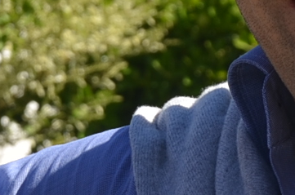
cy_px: 64
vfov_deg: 3.2
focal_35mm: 430
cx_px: -29
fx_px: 3516
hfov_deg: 4.8
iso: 100
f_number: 8
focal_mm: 42
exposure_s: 1/250
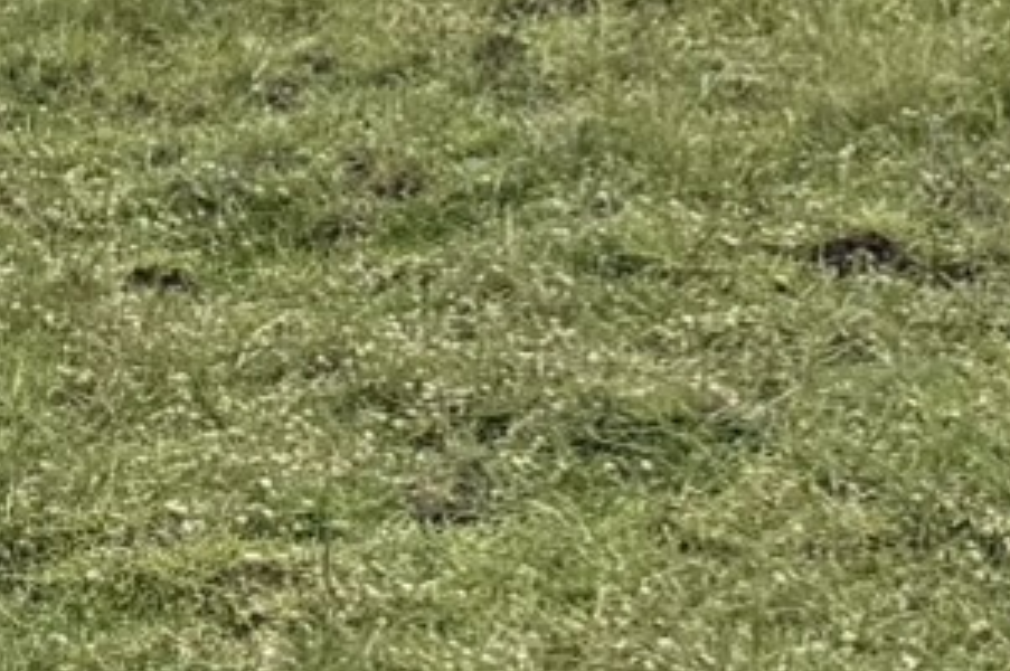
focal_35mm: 170
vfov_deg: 7.6
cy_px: -772
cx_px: -1946
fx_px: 4764
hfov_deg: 9.6
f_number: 1.78
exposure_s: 1/7353
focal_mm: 6.76
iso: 80
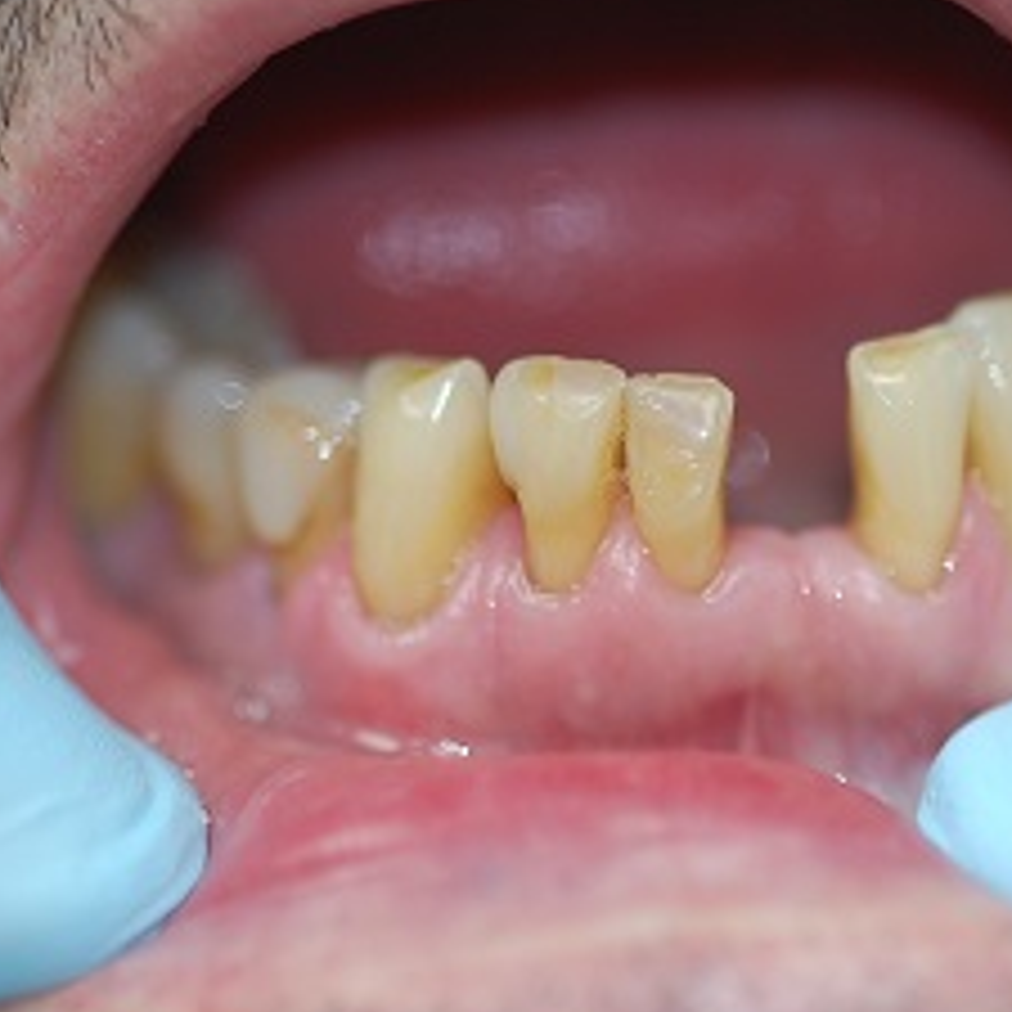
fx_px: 7864
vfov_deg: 7.4
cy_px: 524
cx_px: 810
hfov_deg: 7.4
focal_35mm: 238
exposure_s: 1/60
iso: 200
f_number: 2.8
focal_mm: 105
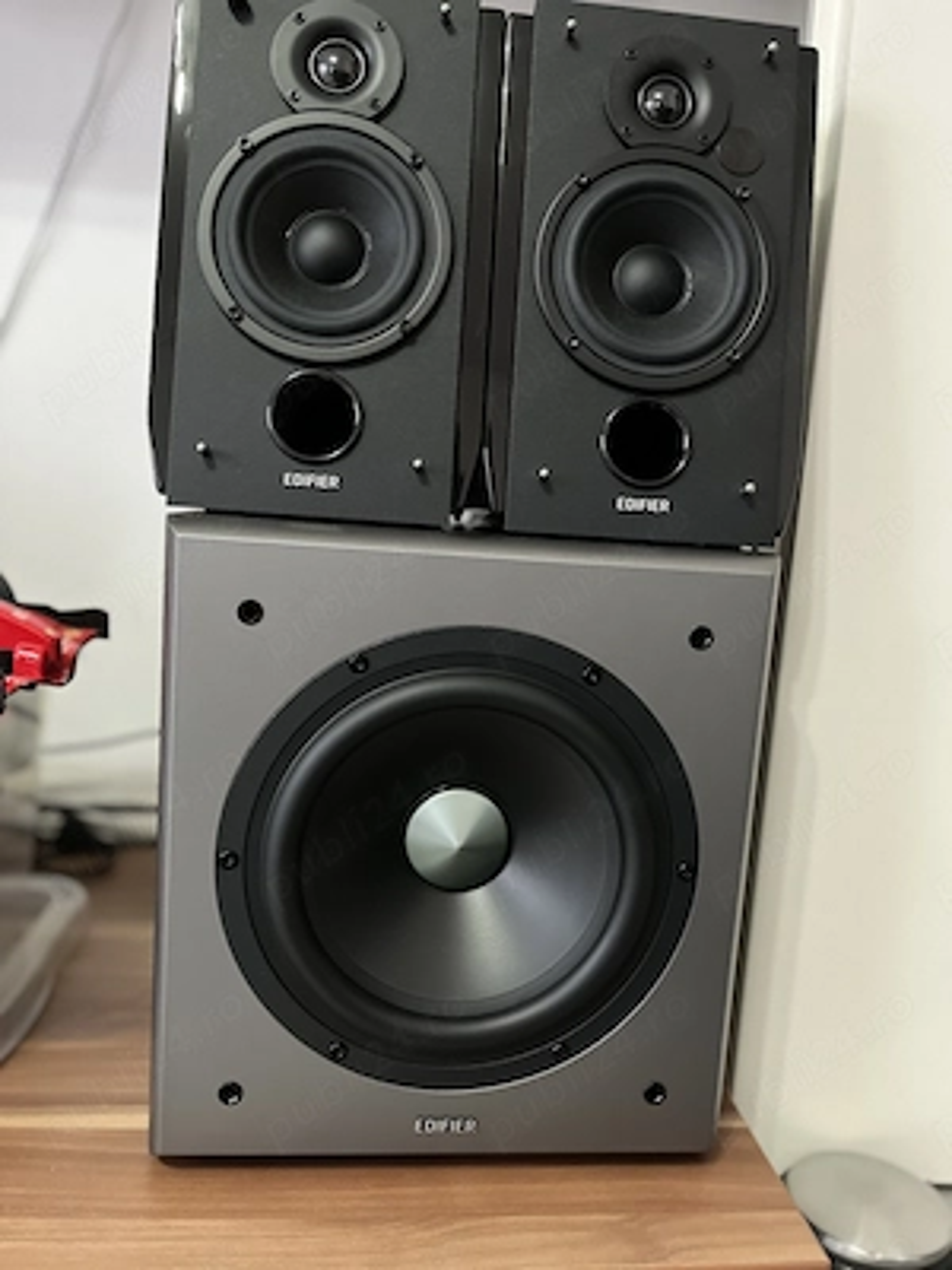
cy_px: 635
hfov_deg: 53.1
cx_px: 476
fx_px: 953
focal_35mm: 26
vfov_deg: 67.3
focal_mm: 5.1
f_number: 1.6
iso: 1000
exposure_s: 1/25
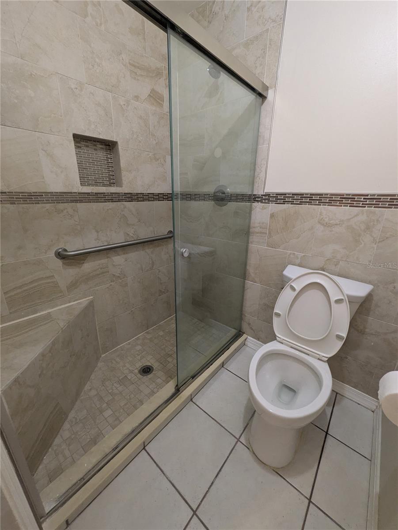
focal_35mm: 14
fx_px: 214
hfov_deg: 85.7
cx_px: 199
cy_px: 265
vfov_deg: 102.0
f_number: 2.2
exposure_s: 1/24
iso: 471
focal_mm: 1.83
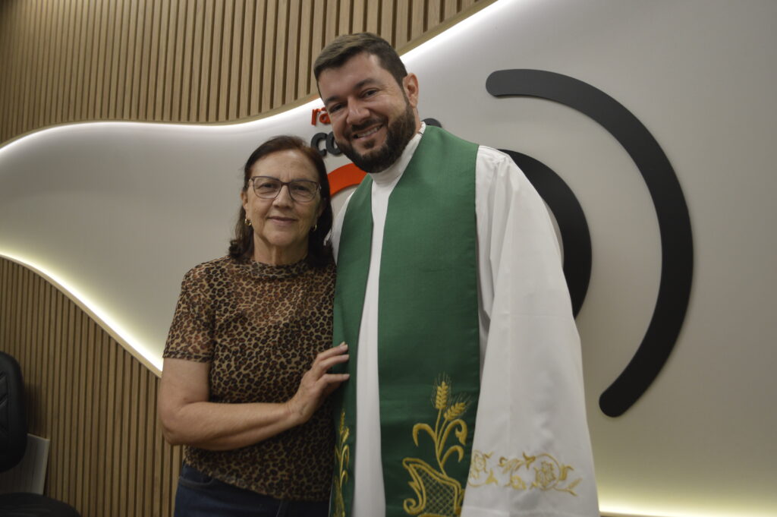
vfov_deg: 43.5
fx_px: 647
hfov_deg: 62.0
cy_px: 258
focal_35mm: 30
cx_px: 388
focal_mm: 20
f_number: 3.8
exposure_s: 1/60
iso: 450
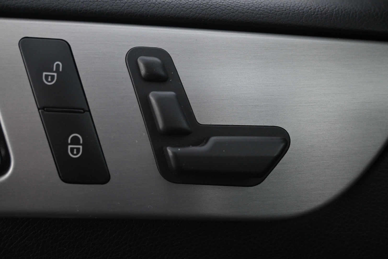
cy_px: 130
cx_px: 194
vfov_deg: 35.5
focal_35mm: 38
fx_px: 404
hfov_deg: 51.3
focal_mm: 25
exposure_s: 1/40
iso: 2500
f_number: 4.2
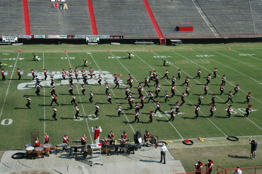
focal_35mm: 54
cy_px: 87
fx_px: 392
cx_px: 131
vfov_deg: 25.0
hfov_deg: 36.9
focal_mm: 36
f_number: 9
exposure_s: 1/320
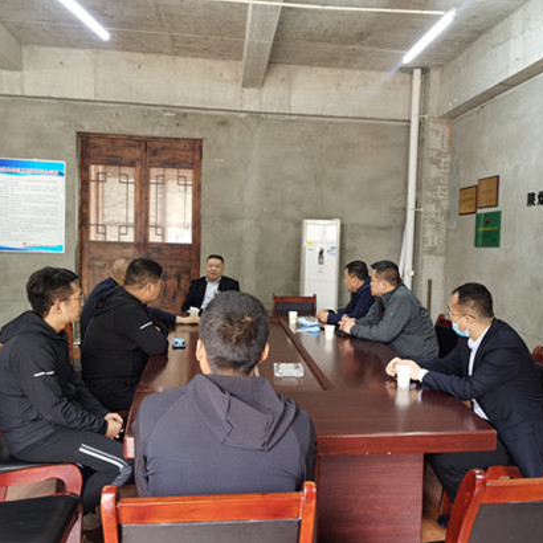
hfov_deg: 51.0
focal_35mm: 32
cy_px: 272
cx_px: 299
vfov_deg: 51.1
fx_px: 568
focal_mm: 5.56
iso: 400
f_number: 1.6
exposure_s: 1/50
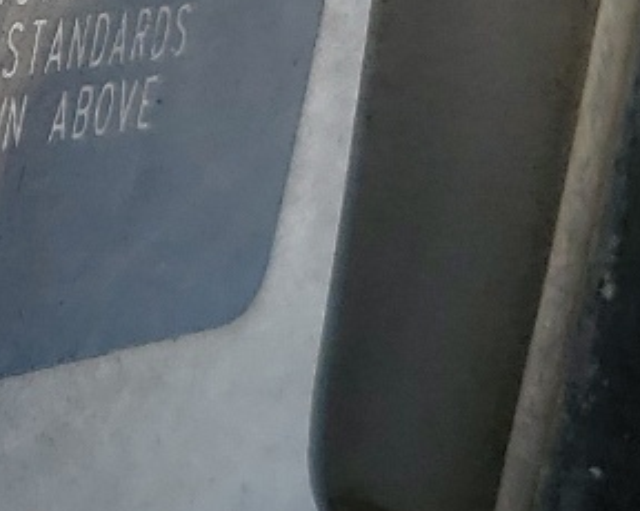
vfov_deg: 10.9
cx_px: -542
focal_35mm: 141
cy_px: 171
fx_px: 2669
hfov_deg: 12.4
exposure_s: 1/357
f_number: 1.5
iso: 50
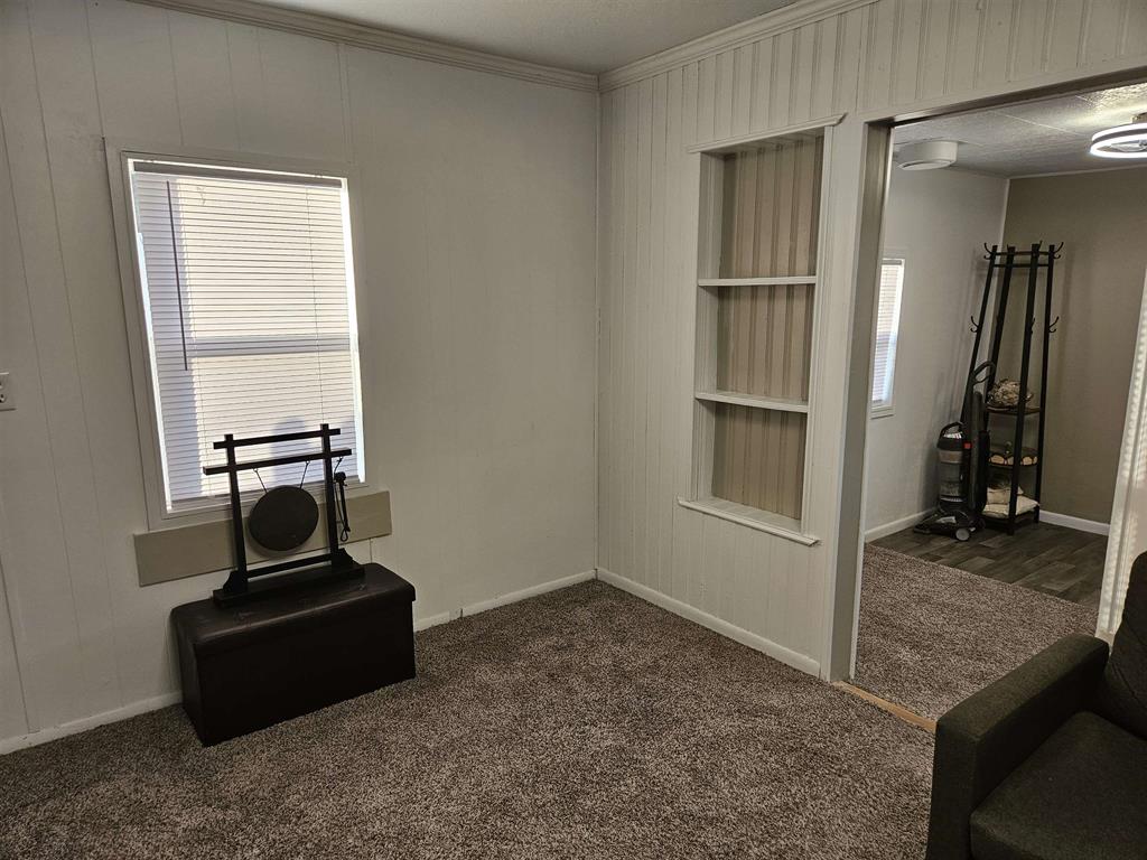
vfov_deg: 58.9
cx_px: 574
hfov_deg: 73.9
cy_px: 430
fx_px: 762
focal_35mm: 23
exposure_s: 1/120
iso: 160
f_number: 1.8
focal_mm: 5.4
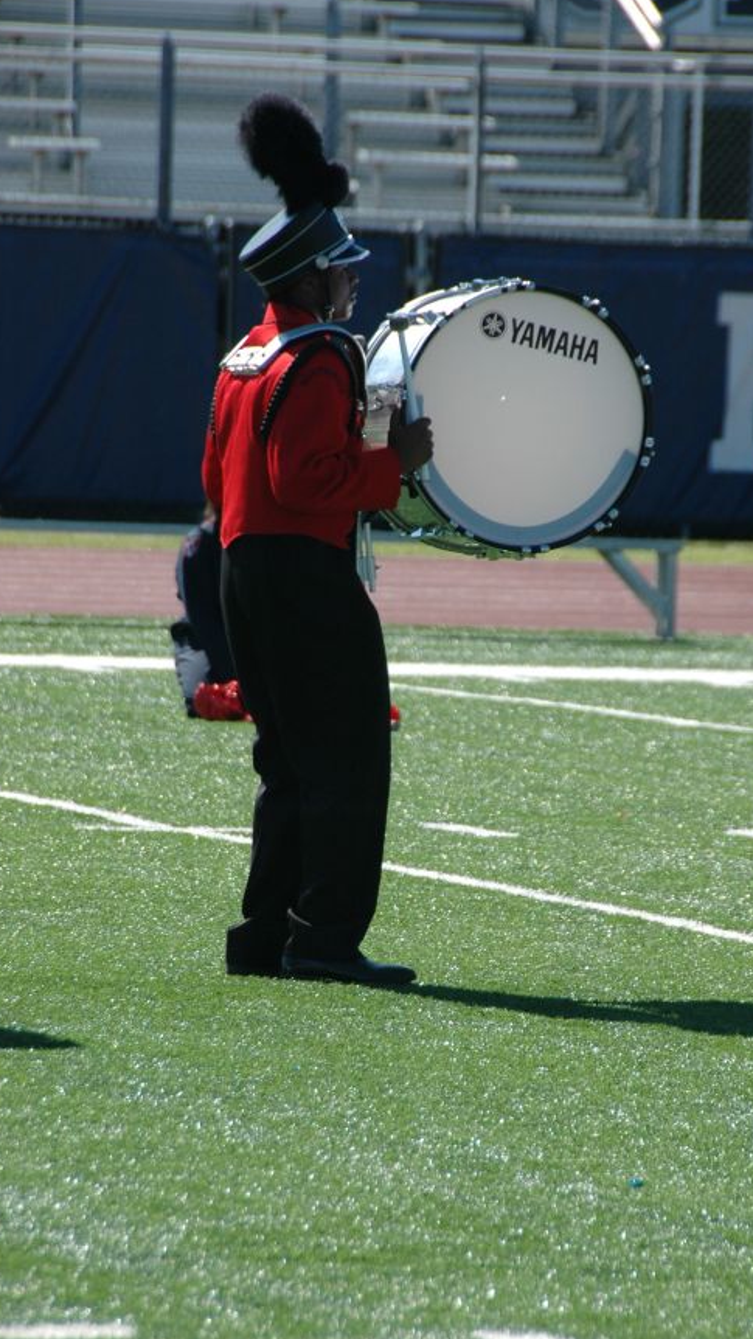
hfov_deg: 3.3
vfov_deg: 5.8
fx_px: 13237
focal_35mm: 373
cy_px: 722
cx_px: 480
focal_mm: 200
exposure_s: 1/500
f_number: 5.6
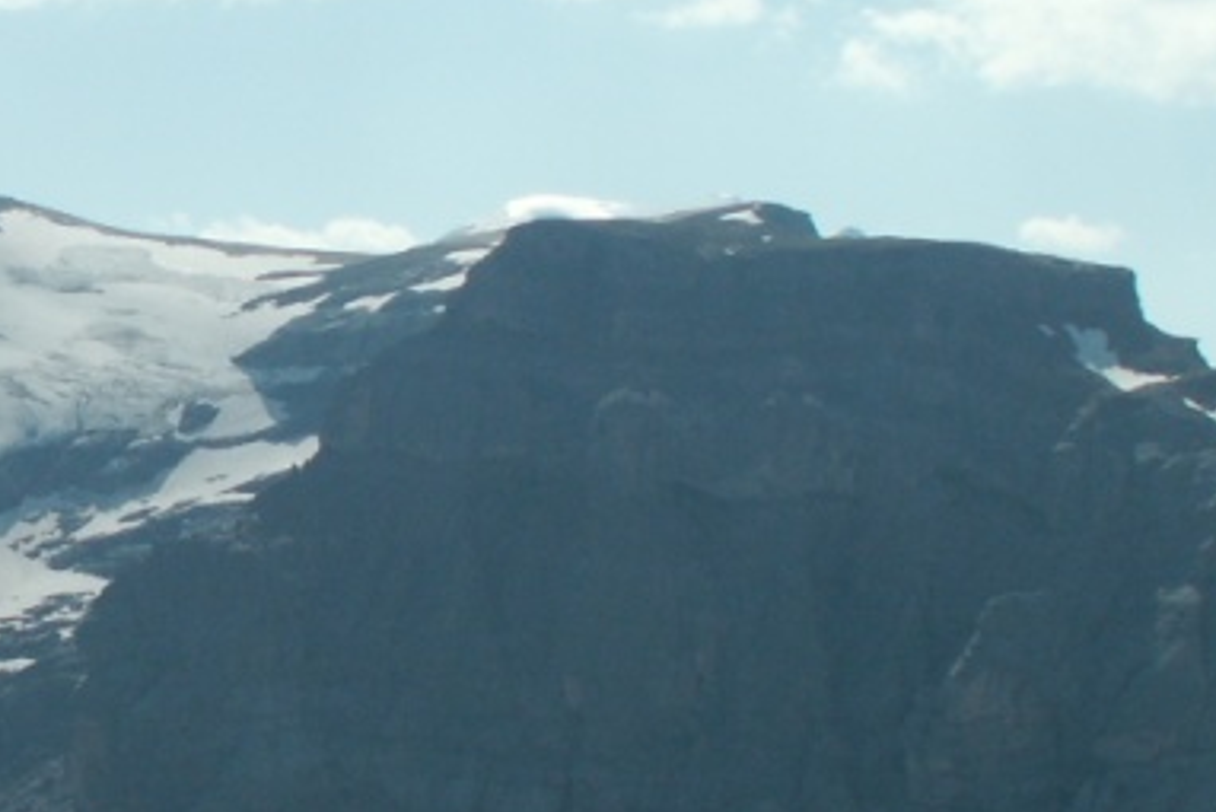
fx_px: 3582
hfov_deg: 18.4
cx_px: -166
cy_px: 443
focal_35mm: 106
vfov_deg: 12.9
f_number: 5
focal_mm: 6.24
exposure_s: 1/800
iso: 50
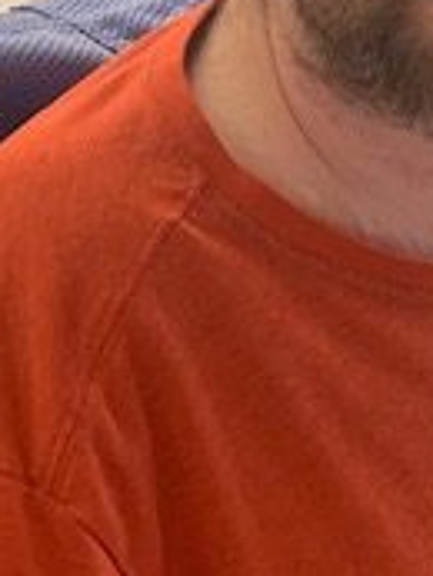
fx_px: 1599
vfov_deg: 20.3
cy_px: 163
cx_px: 583
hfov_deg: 14.7
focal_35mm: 96
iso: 320
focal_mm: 4.25
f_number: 1.8
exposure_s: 1/33
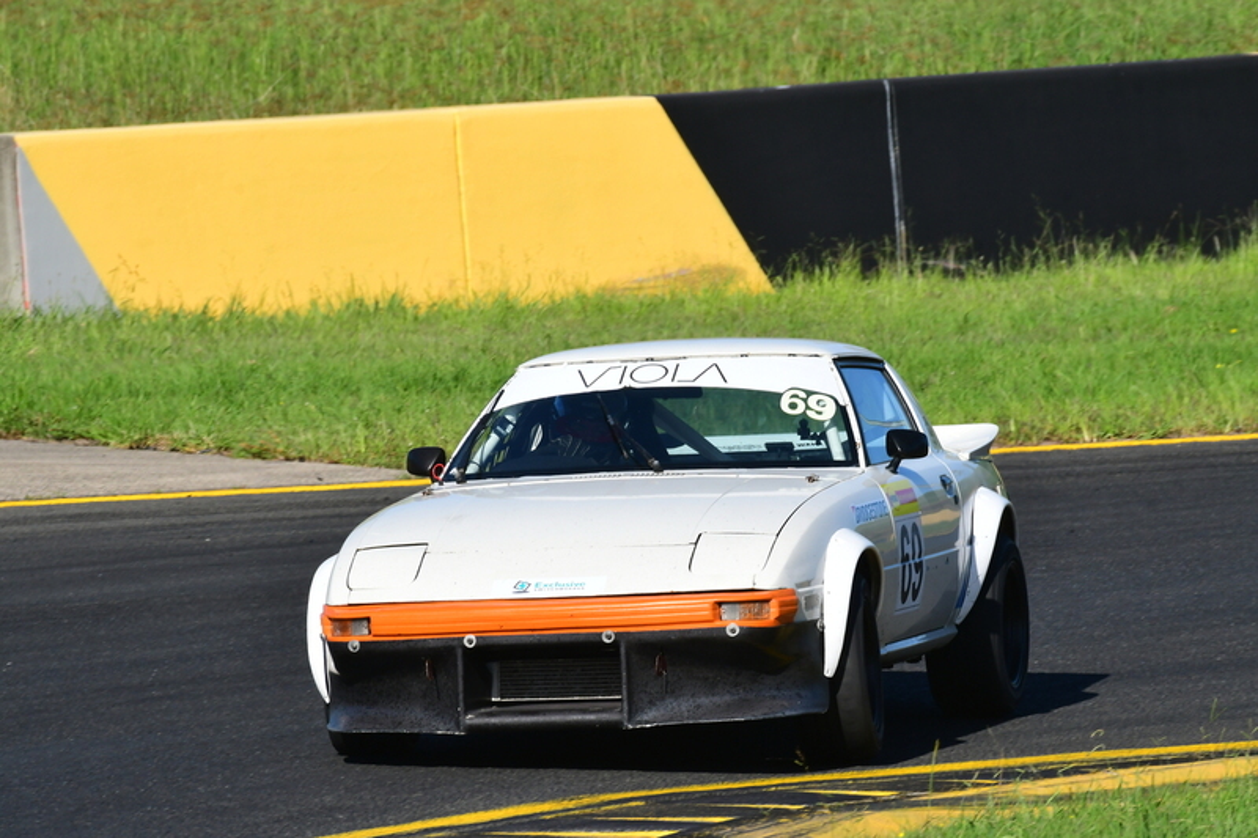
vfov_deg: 2.2
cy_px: 419
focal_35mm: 630
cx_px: 629
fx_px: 22009
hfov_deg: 3.3
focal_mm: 420
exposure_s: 1/640
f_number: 13
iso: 500
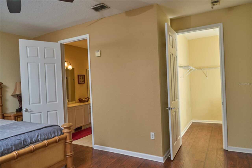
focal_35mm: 24
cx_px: 126
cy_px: 84
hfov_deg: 73.7
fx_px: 168
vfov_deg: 53.2
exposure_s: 1/50
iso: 500
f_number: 8
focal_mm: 24
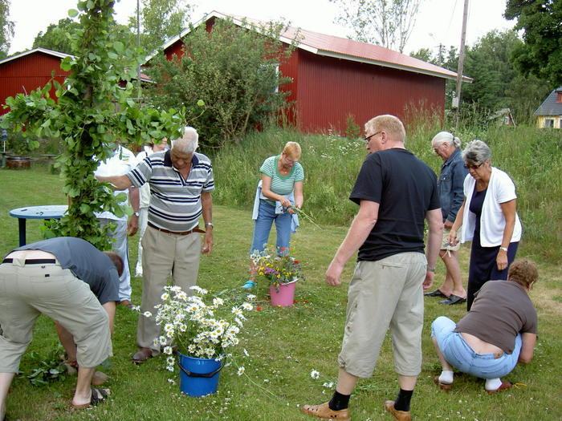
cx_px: 281
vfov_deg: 36.8
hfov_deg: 47.9
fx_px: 633
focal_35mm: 39
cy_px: 210
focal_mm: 8
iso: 50
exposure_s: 1/125
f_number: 2.8
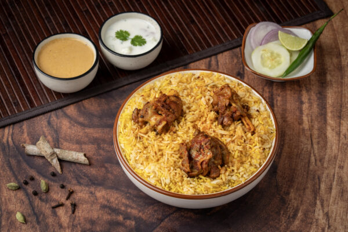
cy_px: 116
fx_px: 870
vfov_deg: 15.2
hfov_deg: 22.6
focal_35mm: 90
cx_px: 174
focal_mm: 90
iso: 64
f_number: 11
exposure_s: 1/200
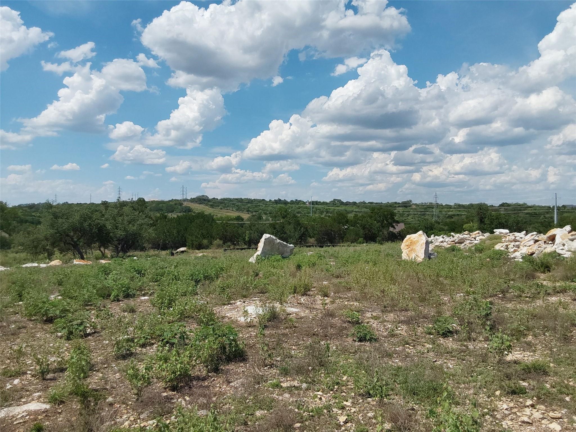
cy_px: 216
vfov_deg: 49.7
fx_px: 466
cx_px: 288
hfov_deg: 63.4
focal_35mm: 28
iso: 50
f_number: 1.9
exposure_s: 1/3550
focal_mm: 2.91
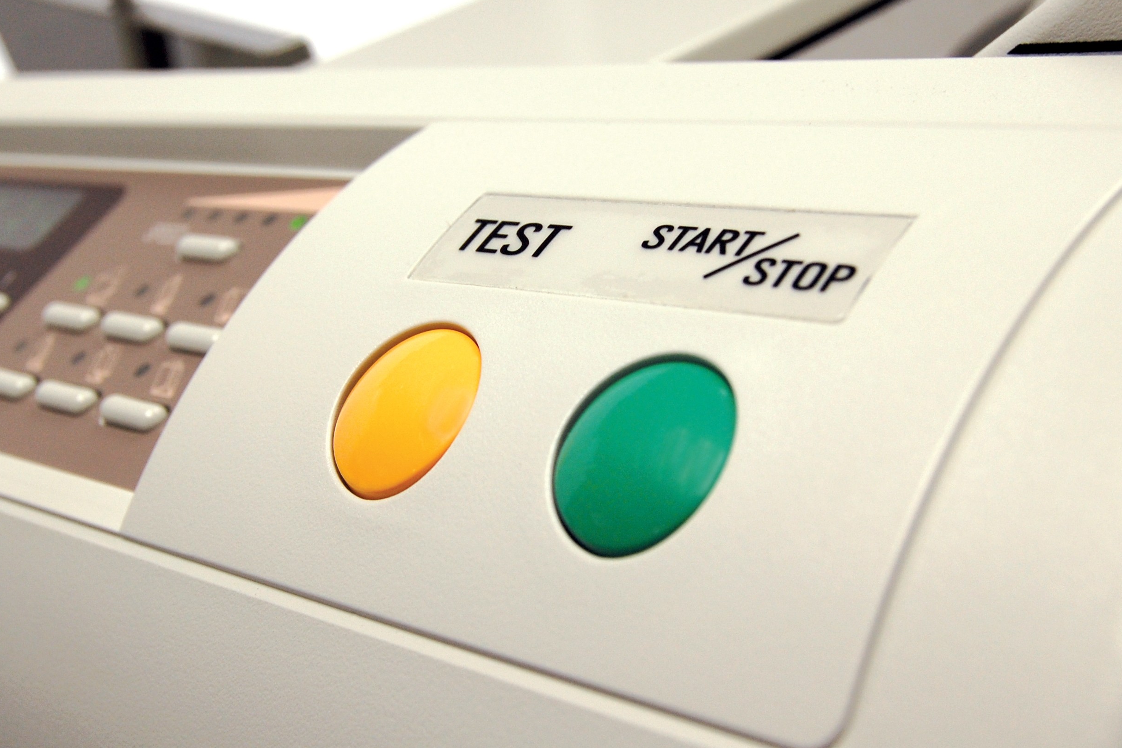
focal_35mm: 58
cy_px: 362
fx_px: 1796
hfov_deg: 34.7
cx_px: 542
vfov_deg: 23.5
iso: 400
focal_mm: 31
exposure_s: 1/50
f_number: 8
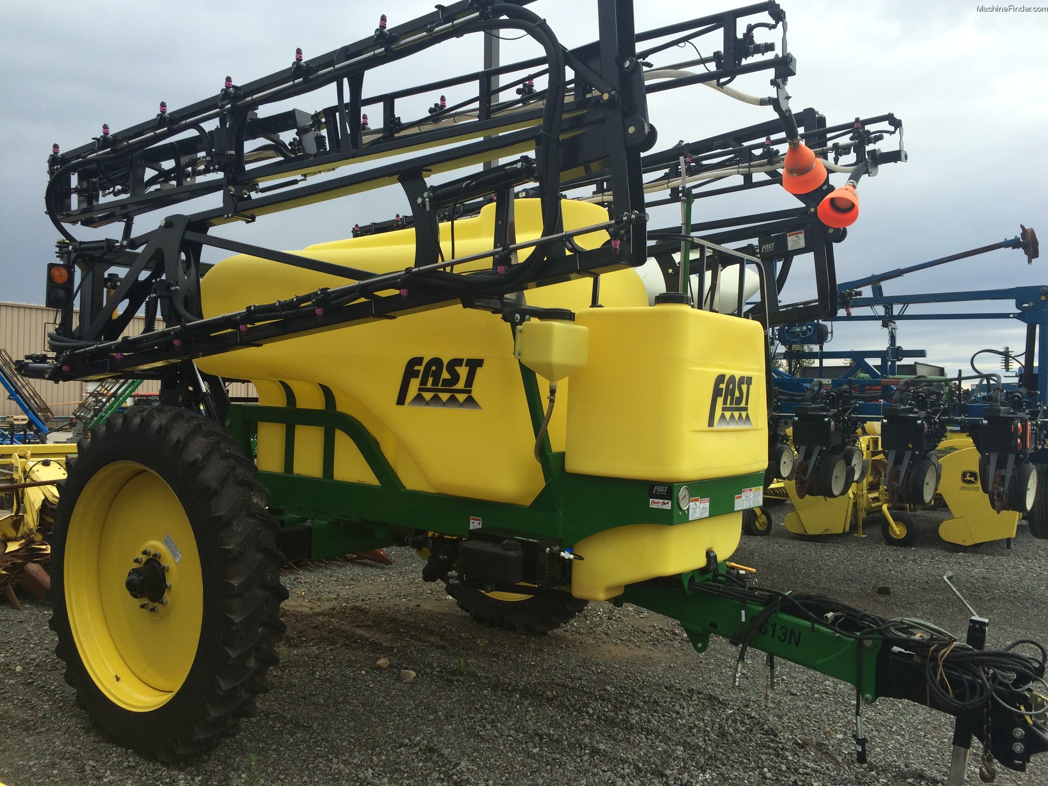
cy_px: 393
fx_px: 878
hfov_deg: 61.7
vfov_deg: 48.2
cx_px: 524
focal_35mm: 29
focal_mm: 4.15
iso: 32
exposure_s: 1/820
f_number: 2.2
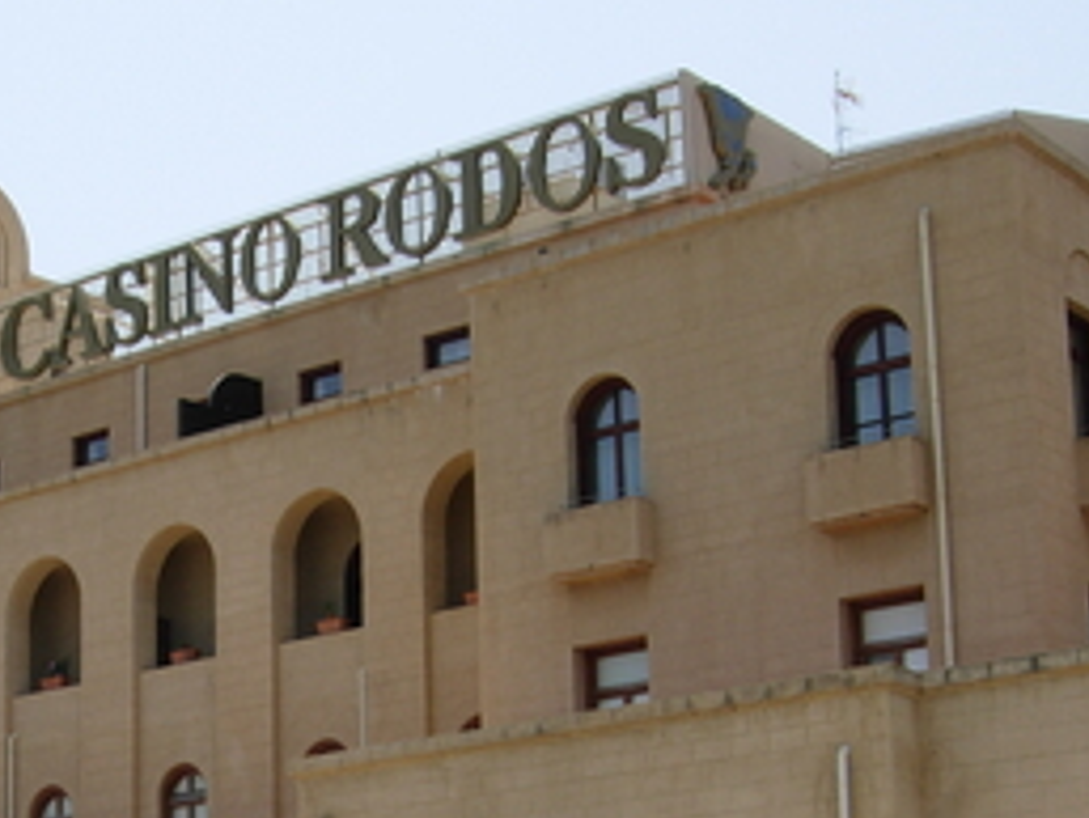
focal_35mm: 84
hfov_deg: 22.9
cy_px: 856
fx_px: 2644
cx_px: 191
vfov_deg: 17.1
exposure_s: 1/313
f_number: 6.1
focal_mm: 7.5
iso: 50
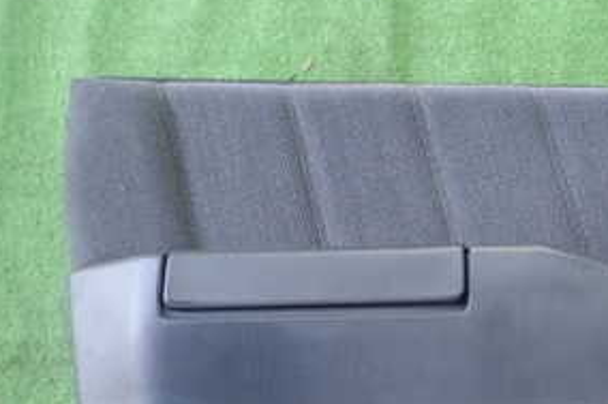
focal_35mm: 55
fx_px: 928
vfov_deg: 24.0
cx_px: 593
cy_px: 346
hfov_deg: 33.5
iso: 200
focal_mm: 4.5
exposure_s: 1/50
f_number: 2
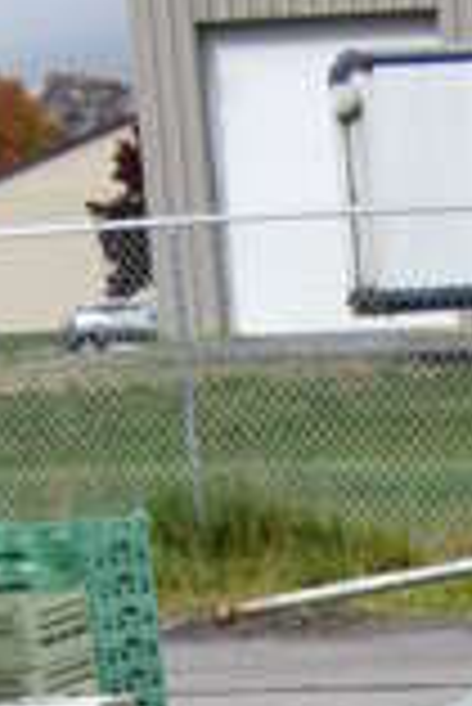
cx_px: 773
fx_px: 3081
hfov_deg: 8.5
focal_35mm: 157
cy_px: 1999
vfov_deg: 10.2
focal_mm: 18
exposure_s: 1/250
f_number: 8
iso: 160
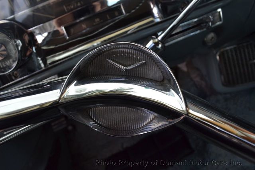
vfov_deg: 48.0
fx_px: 191
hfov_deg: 67.4
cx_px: 128
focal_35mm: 27
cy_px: 85
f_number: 8
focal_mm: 18
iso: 250
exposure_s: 1/125
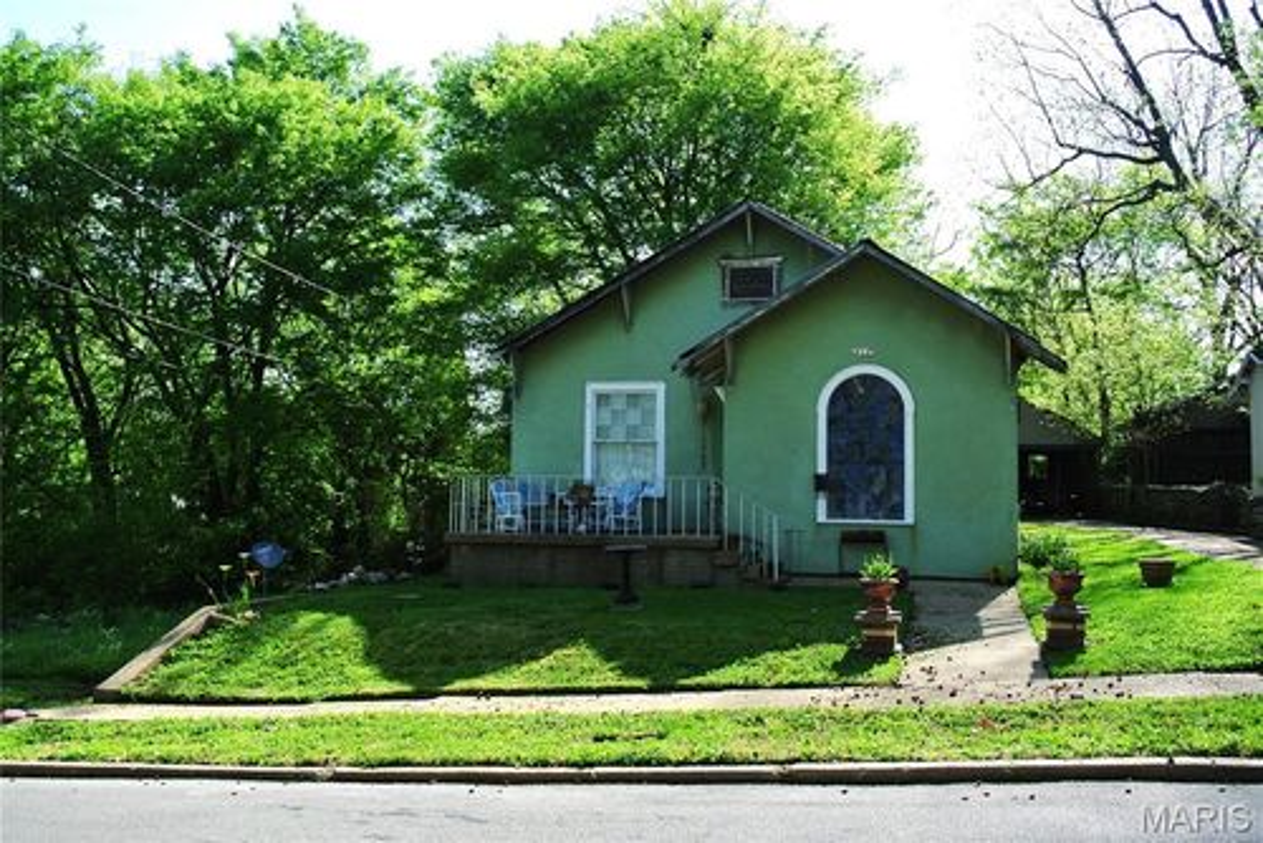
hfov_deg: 57.2
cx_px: 632
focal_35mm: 33
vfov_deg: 40.0
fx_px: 1158
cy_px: 422
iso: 100
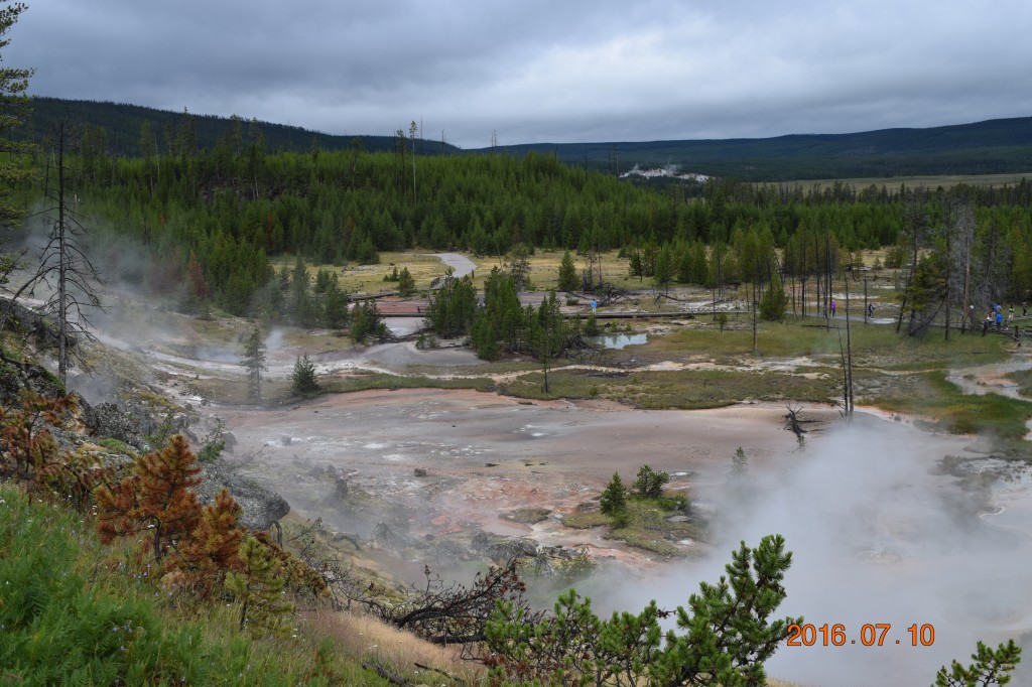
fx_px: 1118
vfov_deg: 34.2
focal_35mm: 39
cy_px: 344
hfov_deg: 49.6
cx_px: 516
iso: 200
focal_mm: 26
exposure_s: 1/320
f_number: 9
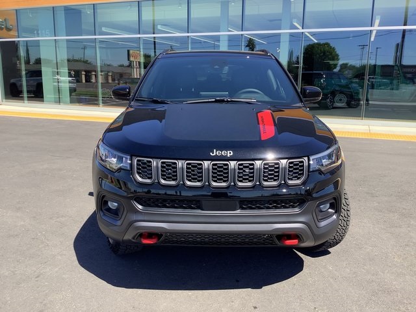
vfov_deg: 45.4
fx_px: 373
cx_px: 208
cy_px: 156
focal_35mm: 31
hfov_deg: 58.4
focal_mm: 3.3
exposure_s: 1/347
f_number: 2.4
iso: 25
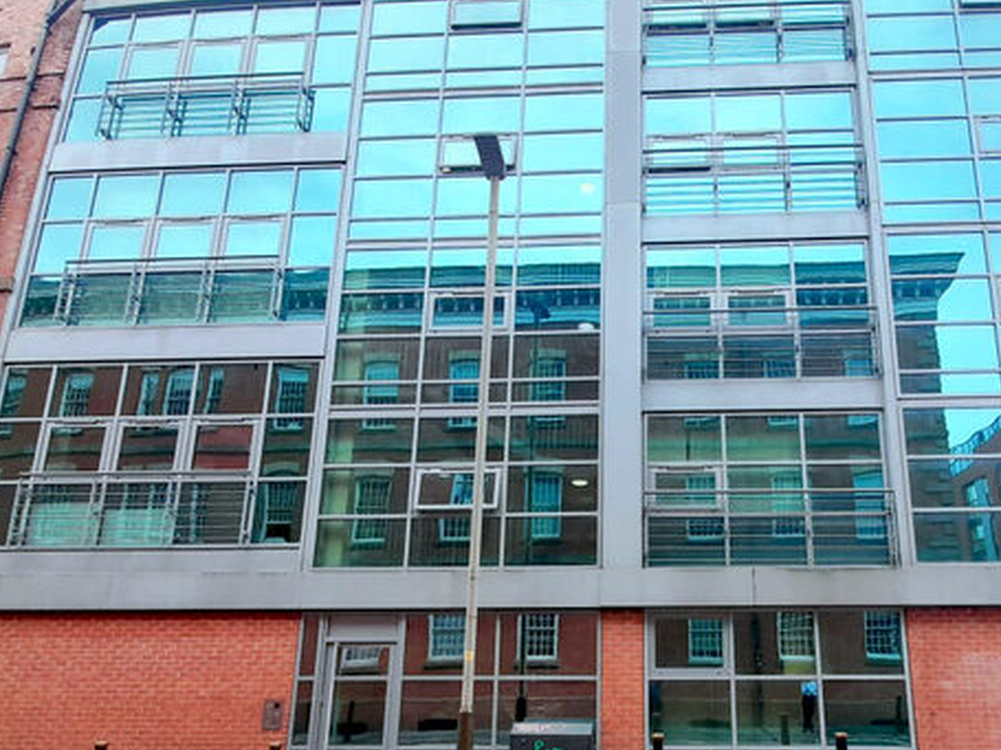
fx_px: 578
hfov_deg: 80.5
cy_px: 533
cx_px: 614
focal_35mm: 20
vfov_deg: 63.2
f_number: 2.2
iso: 40
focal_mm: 1.4
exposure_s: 1/338
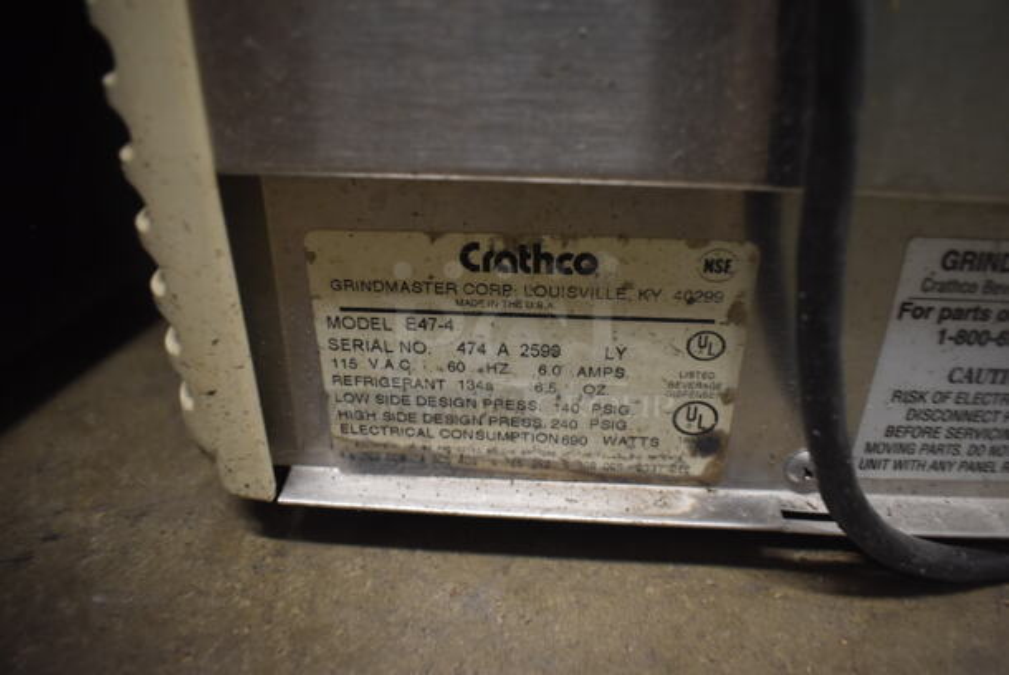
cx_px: 504
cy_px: 338
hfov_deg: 67.3
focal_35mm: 27
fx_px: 757
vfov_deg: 48.0
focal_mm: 18
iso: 1100
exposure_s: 1/30
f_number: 3.5
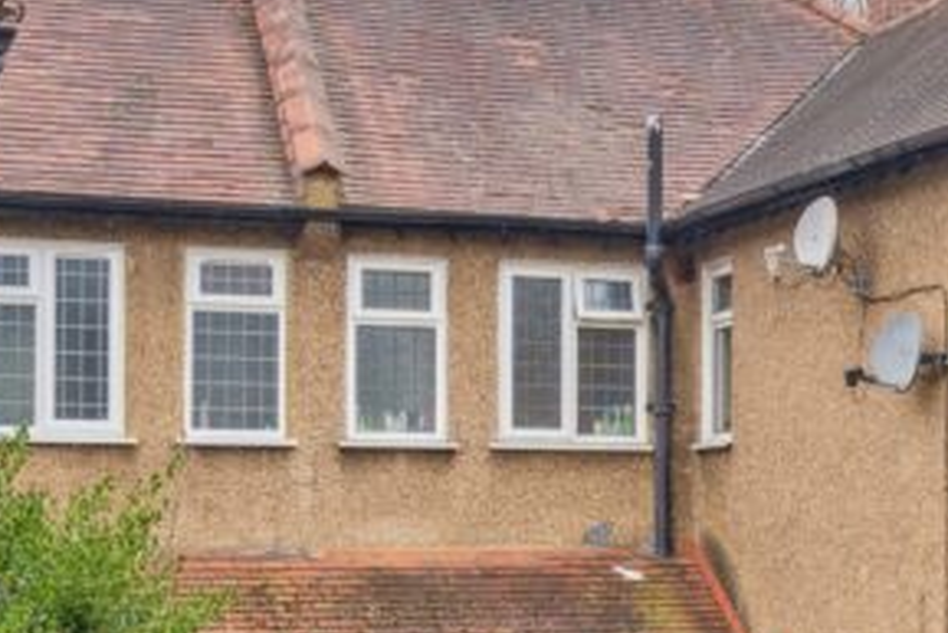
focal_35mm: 93
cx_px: 1000
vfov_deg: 14.6
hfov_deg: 21.0
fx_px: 2450
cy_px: 521
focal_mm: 35
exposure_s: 1/160
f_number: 6.3
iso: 400
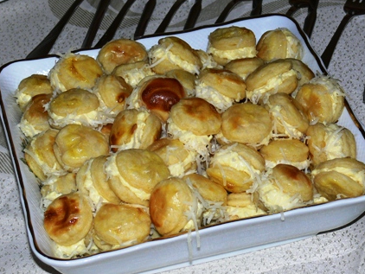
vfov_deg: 12.3
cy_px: 139
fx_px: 1277
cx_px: 181
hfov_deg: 16.3
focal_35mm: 121
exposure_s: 1/30
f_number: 3.2
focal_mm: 15.3
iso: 100
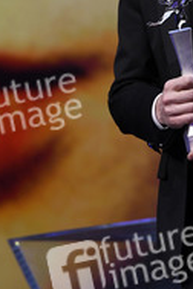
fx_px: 3401
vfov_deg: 4.9
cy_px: 34
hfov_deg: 3.2
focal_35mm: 423
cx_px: 170
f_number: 4
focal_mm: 200
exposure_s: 1/320
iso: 3200
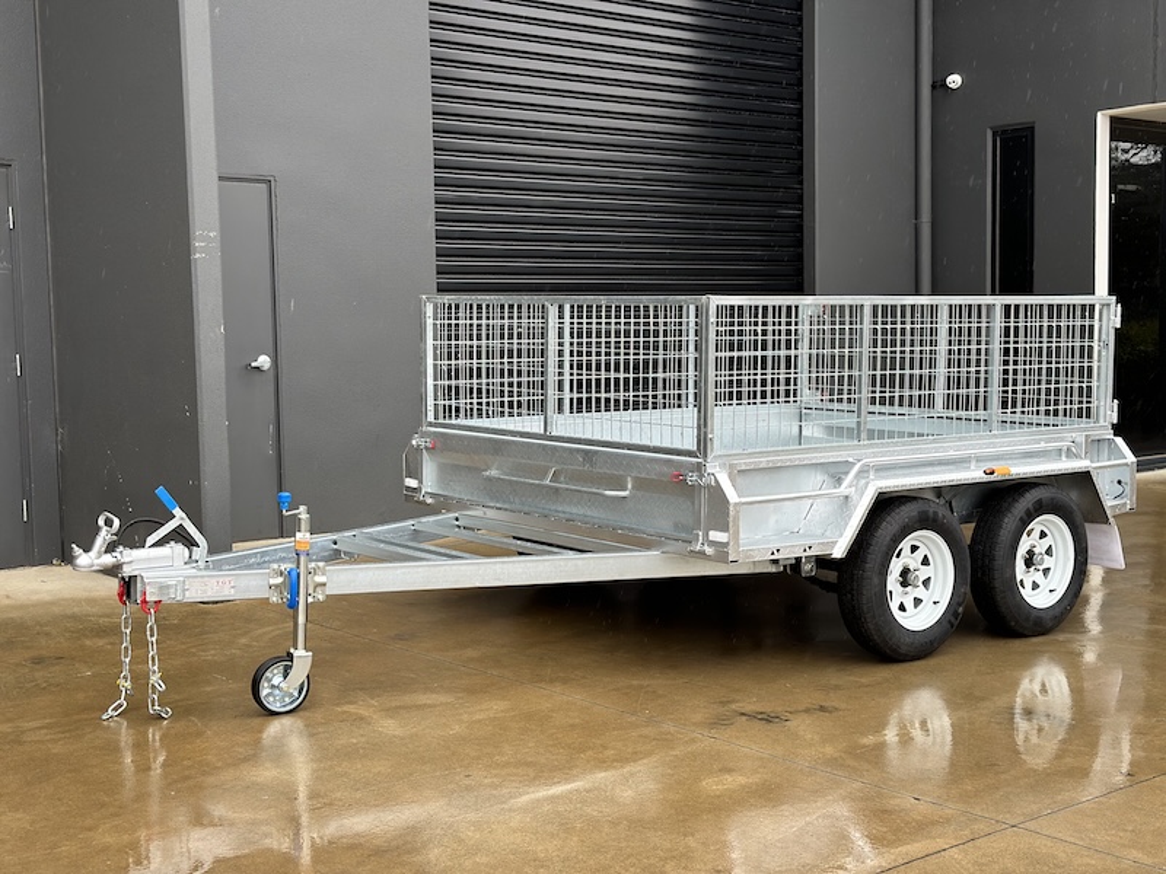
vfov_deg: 30.3
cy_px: 437
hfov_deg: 39.7
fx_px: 1617
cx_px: 583
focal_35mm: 48
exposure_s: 1/376
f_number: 1.78
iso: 80
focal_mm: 6.86
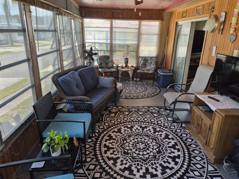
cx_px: 120
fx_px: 159
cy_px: 90
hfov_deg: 73.9
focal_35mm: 23
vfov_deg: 58.9
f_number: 1.8
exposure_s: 1/120
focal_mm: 5.4
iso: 125
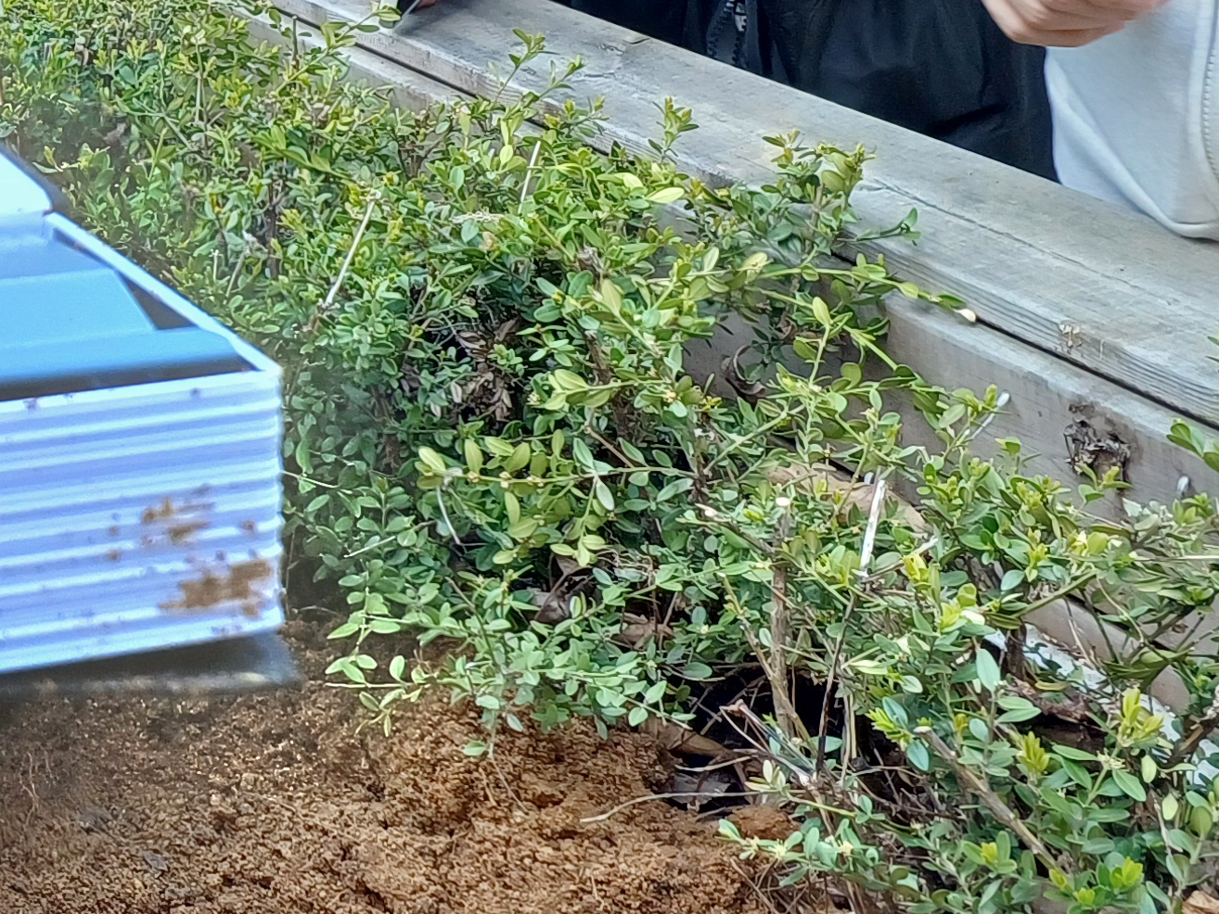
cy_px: 140
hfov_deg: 24.9
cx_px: -267
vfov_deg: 20.7
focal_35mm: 70
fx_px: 2465
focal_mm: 5.06
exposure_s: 1/60
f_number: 1.8
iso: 32
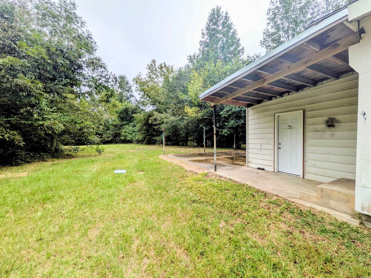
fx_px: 150
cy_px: 139
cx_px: 186
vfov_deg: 85.7
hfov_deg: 102.1
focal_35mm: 14
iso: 51
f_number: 2.2
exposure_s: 1/1658
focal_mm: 1.85
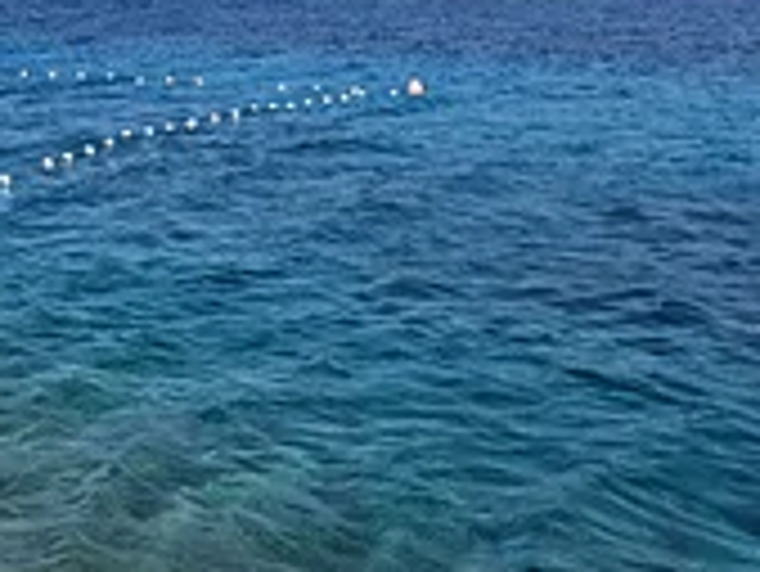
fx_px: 1406
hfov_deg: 27.5
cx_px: -85
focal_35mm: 64
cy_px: -41
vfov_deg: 21.9
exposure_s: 1/2924
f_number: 1.73
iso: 64
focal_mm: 4.38
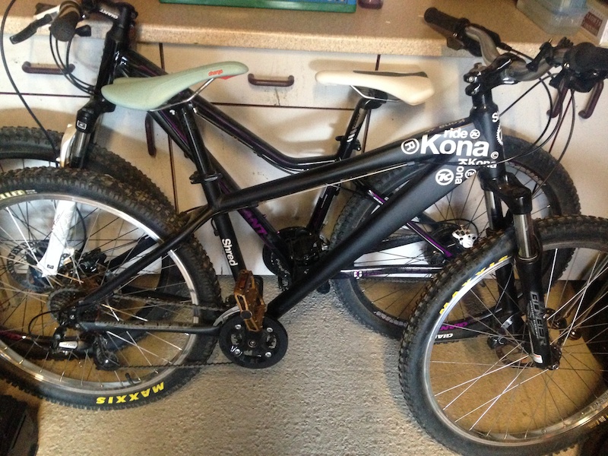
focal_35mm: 33
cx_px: 304
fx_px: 580
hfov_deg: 55.4
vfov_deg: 42.9
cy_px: 228
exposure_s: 1/15
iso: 640
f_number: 2.4
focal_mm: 4.12
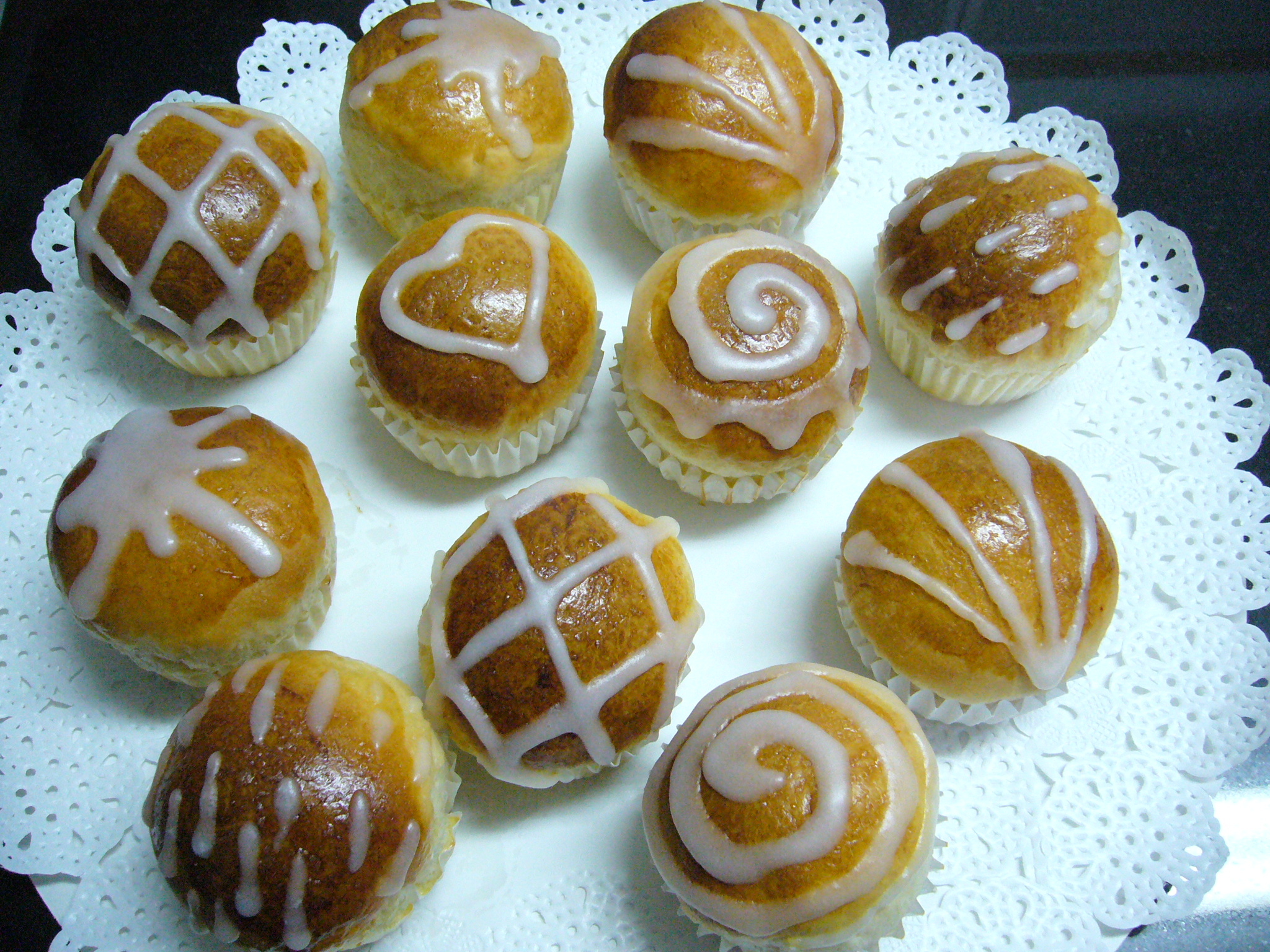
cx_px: 635
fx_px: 1284
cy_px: 476
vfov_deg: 40.7
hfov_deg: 52.6
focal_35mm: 35
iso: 400
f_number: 2.8
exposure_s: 1/40
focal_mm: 5.8
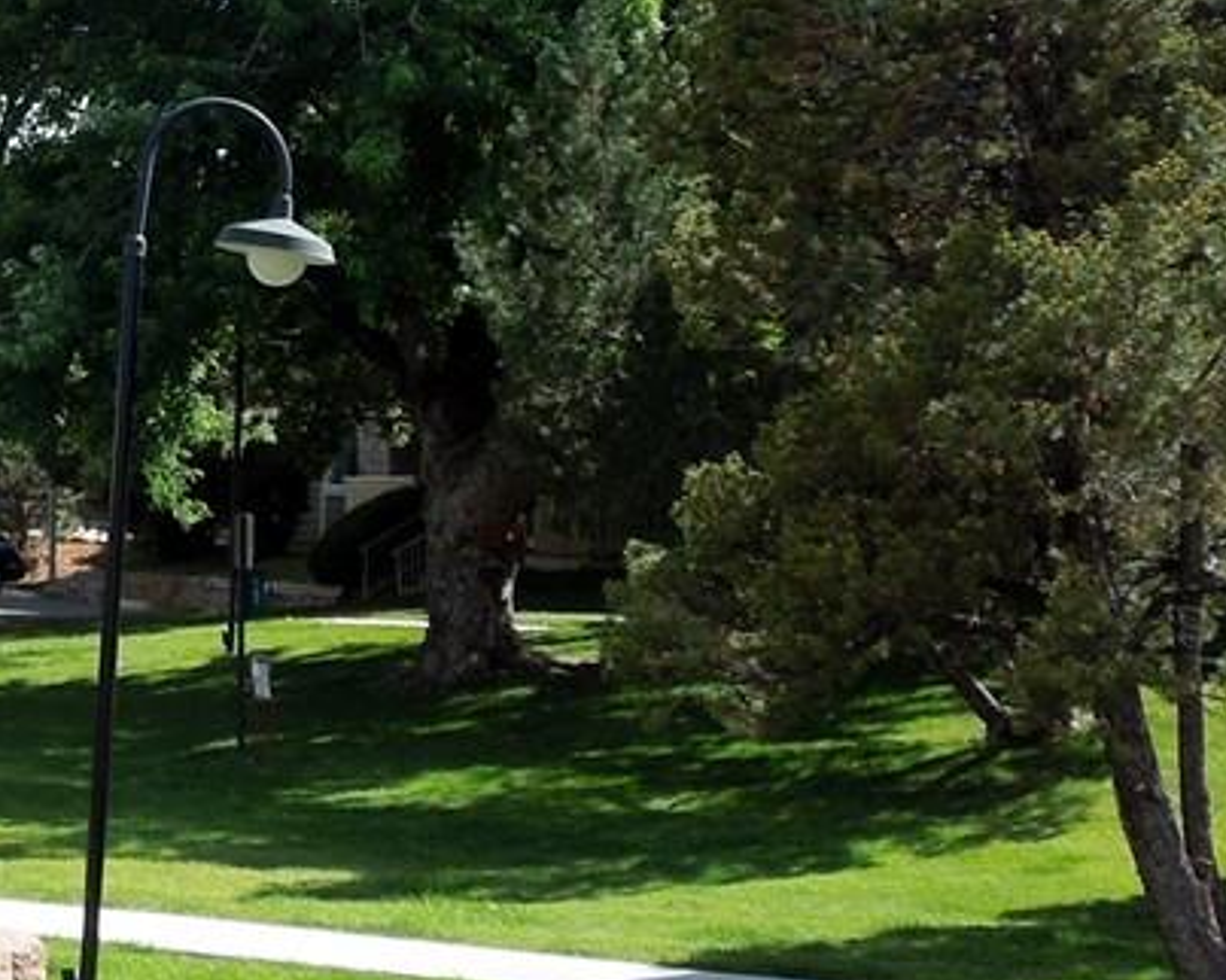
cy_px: 12
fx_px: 3518
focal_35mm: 97
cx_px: -301
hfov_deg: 18.6
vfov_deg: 15.6
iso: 100
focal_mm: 4.5
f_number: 3.3
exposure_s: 1/640
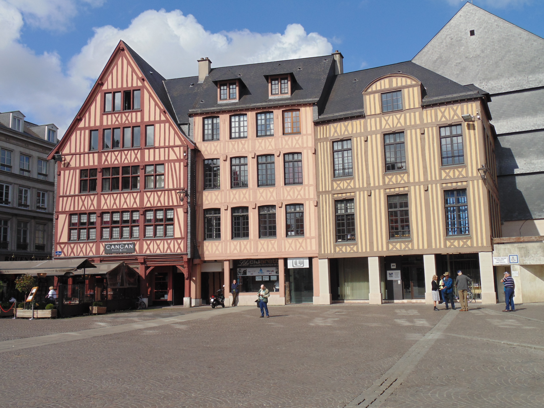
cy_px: 204
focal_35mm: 34
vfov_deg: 41.8
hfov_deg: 54.0
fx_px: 534
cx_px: 272
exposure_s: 1/125
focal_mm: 6.2
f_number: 10.7
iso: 80
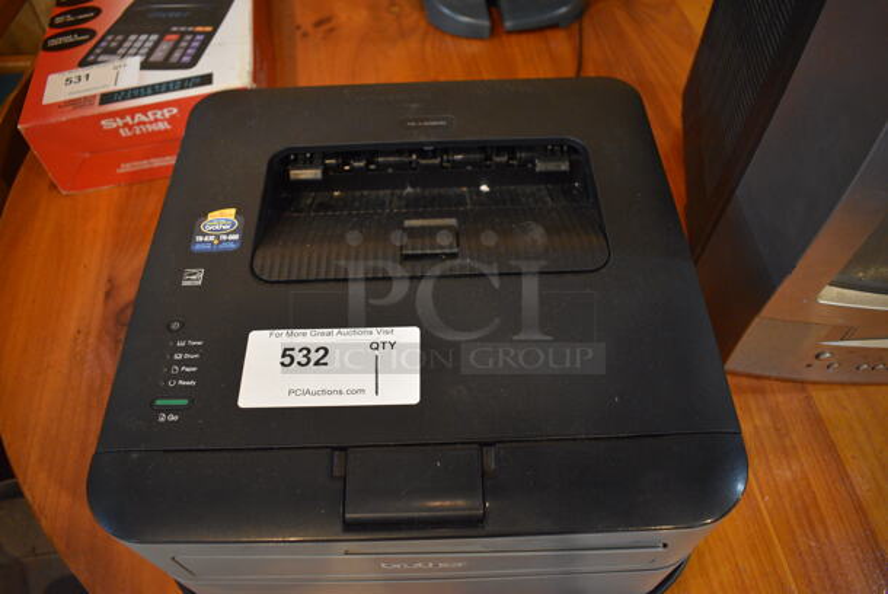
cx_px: 444
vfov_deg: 48.0
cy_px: 297
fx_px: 667
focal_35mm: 27
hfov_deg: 67.3
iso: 2500
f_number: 3.5
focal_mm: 18
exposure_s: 1/30
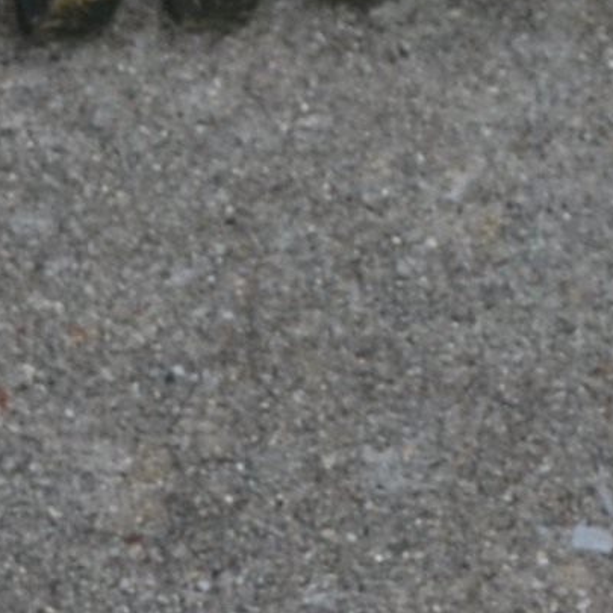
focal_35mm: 435
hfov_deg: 4.0
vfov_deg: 3.9
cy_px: -1274
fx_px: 8715
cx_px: -300
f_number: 6.3
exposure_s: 1/160
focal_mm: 30
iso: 100
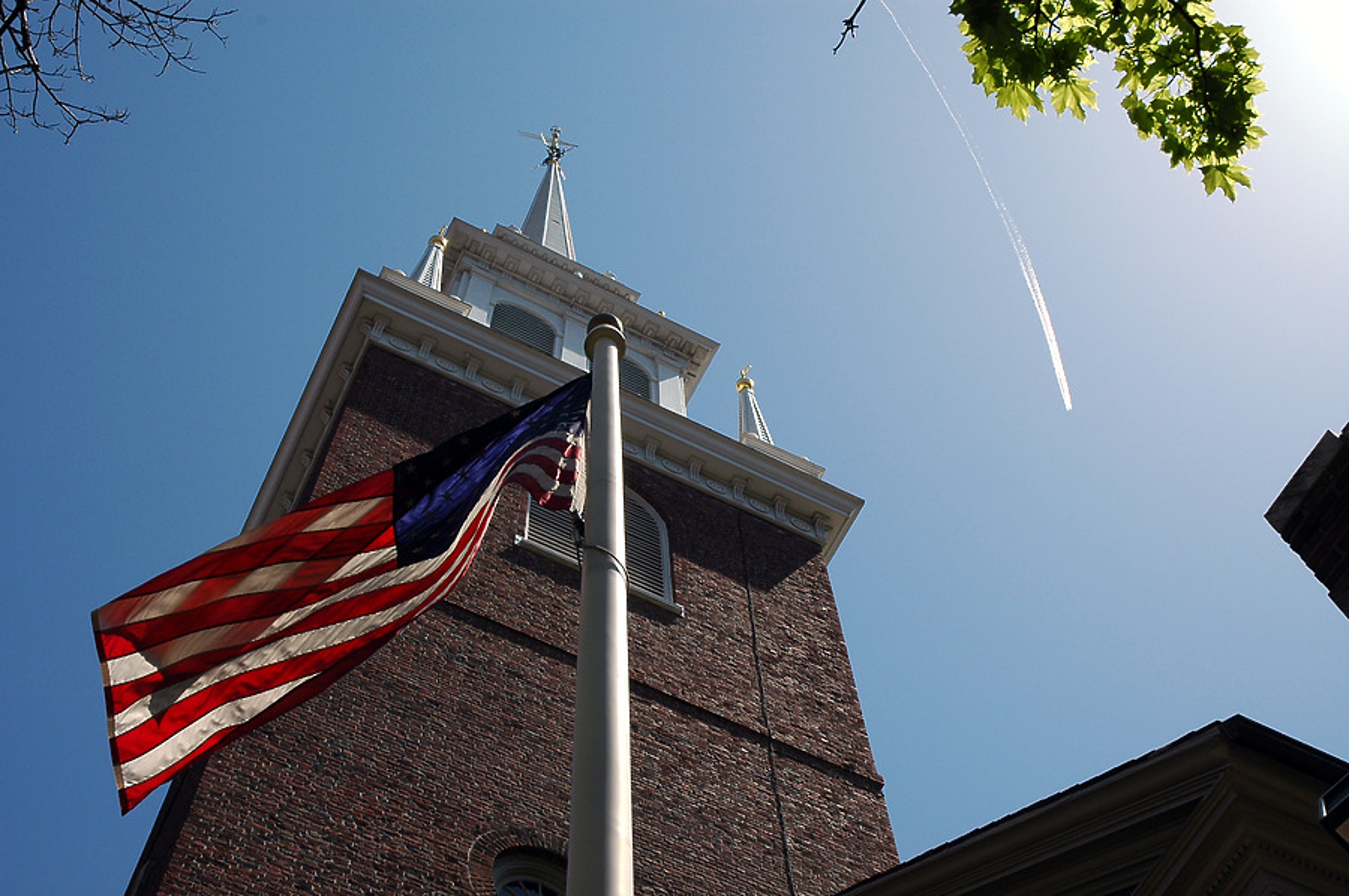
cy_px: 448
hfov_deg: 42.4
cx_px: 674
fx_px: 1741
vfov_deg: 28.9
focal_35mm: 46
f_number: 11
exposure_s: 1/400
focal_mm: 31
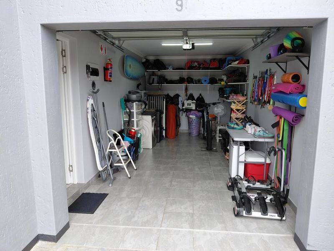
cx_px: 167
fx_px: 241
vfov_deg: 54.9
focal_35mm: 25
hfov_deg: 69.4
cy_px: 126
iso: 64
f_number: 1.8
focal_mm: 4.69
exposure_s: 1/120
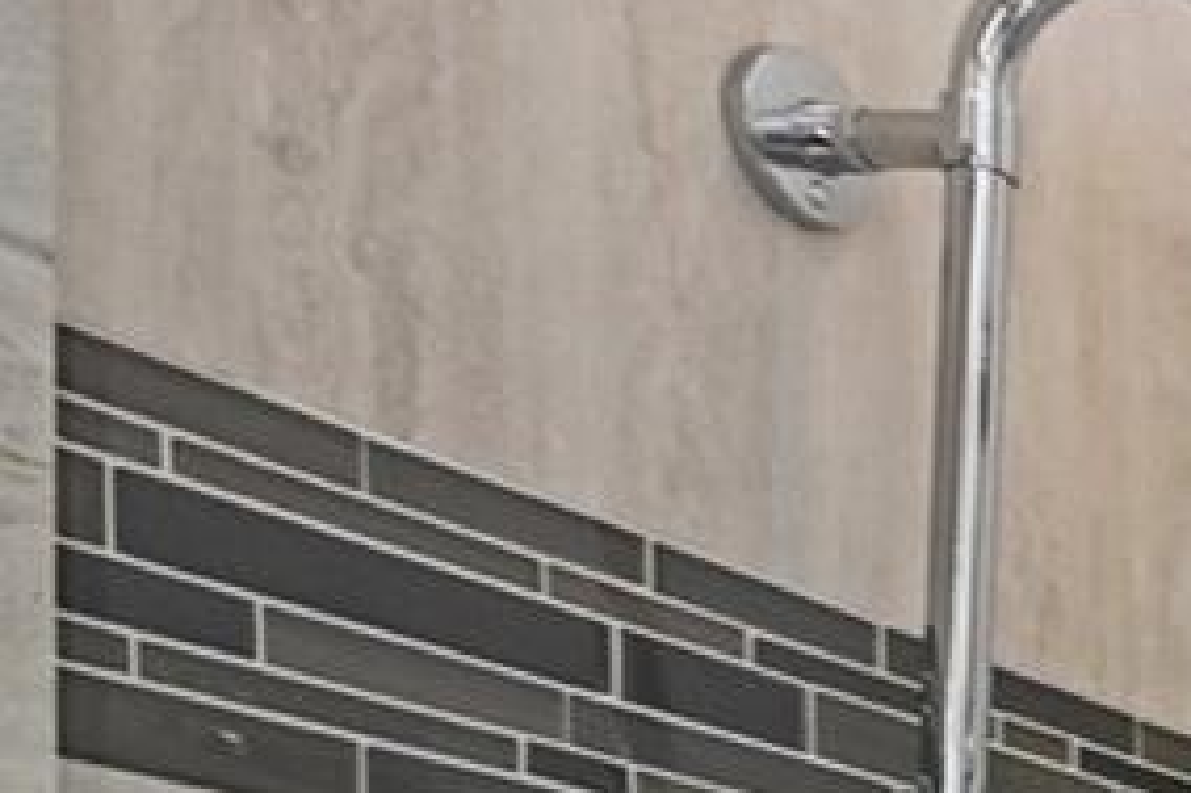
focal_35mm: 79
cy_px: 1452
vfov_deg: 14.9
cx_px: 2919
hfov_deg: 14.7
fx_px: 2612
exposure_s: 1/160
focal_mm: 14
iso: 3200
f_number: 8
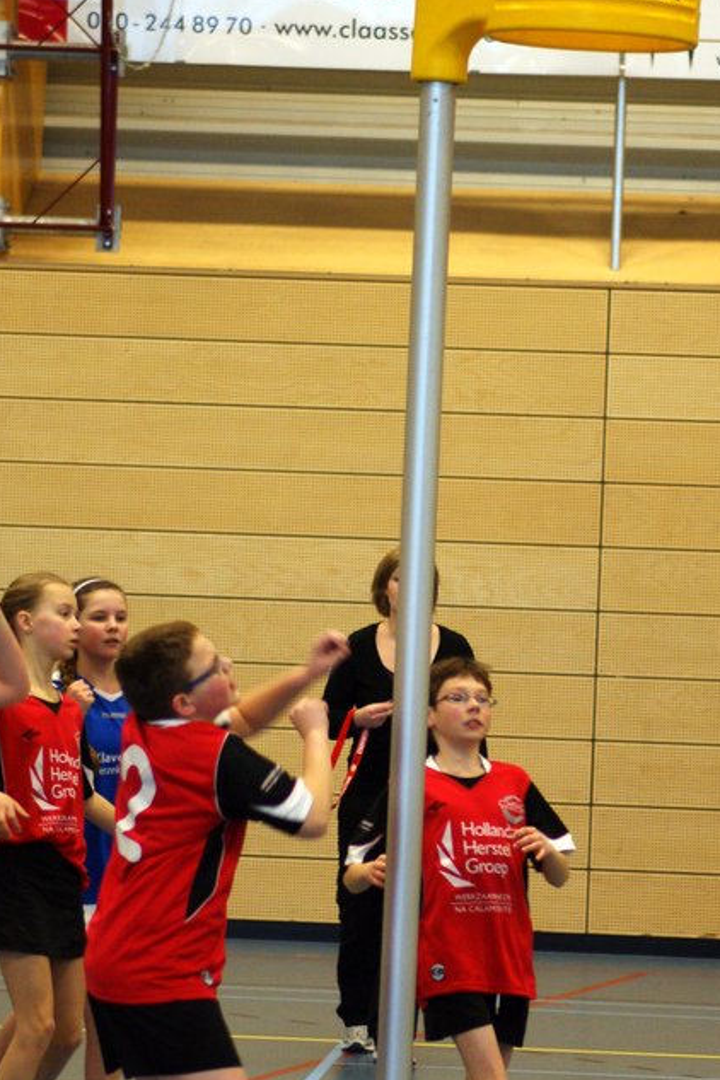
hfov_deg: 6.9
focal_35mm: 199
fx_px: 5970
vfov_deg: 10.3
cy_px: 553
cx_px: 400
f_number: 2.8
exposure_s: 1/125
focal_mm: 70
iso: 400
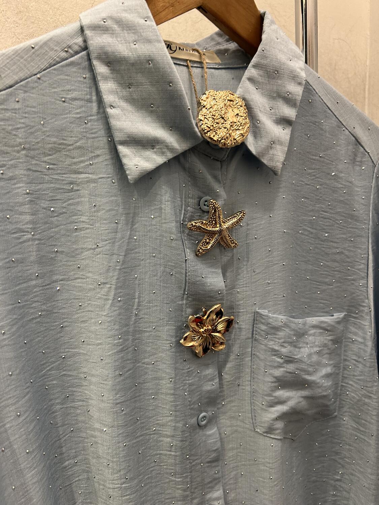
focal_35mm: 26
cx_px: 190
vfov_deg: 67.3
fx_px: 380
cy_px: 252
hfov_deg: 53.1
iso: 160
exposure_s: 1/50
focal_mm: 5.7
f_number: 1.5
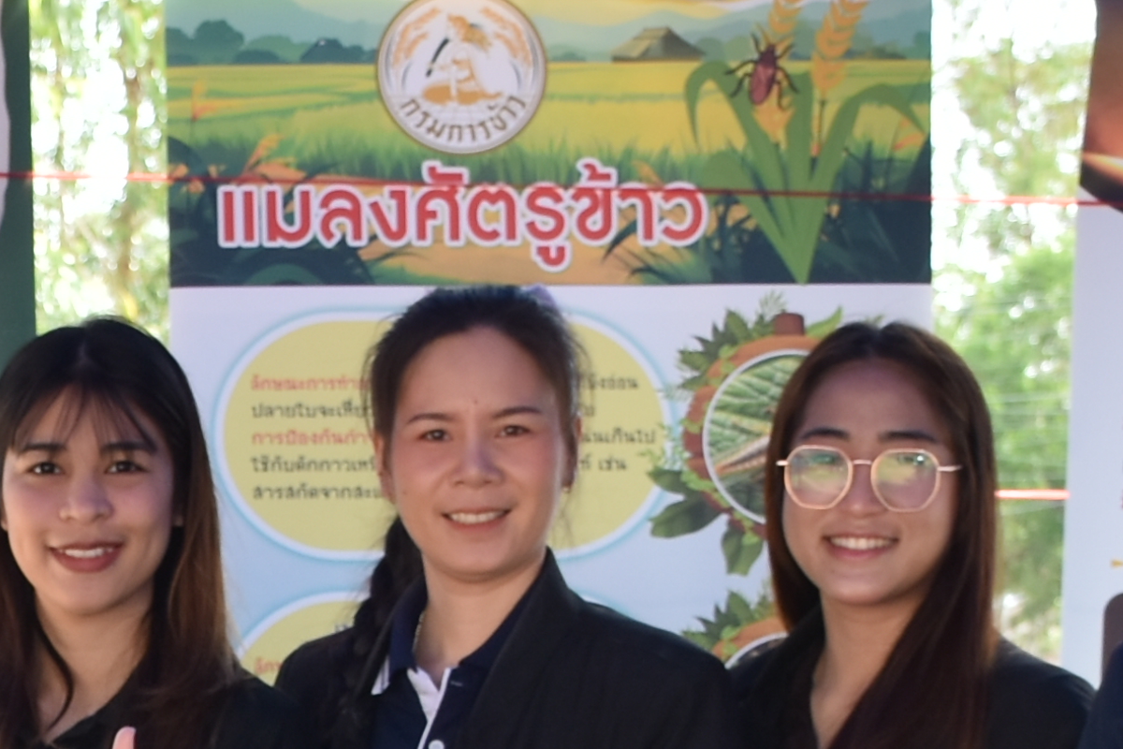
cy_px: 1080
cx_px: -249
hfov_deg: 11.2
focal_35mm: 180
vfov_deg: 7.5
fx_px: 5615
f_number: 3.8
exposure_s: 1/250
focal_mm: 24
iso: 140
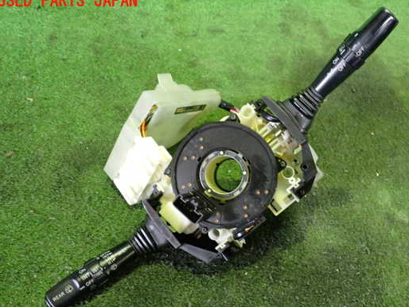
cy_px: 170
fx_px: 414
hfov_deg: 52.4
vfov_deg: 40.7
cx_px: 232
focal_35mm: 35
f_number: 2.3
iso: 640
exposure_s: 1/30
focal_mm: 5.4
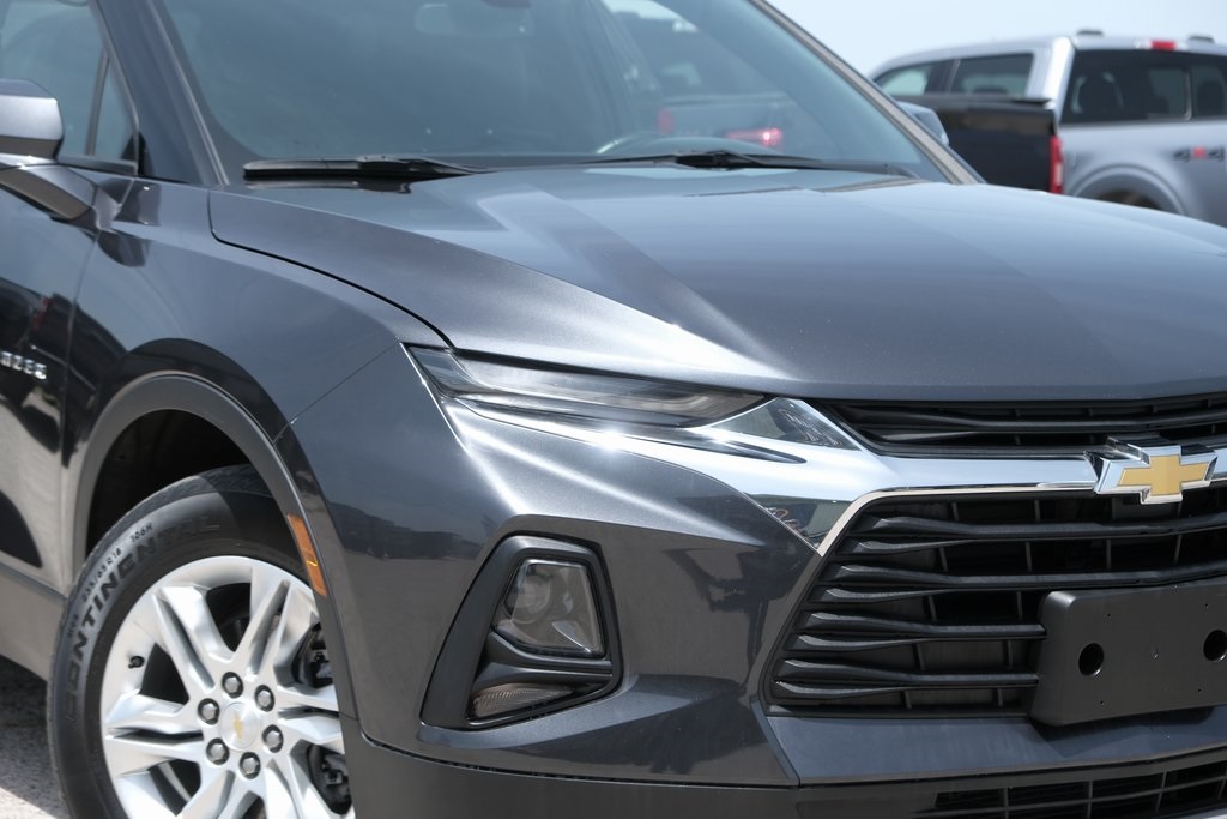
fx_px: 2829
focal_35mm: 83
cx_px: 614
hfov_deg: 24.5
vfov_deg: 16.5
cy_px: 410
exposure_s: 1/400
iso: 160
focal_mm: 55
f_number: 5
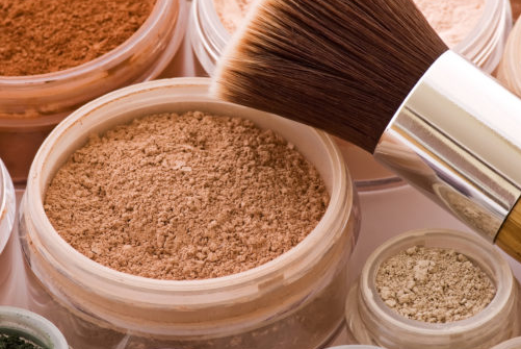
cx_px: 241
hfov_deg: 8.9
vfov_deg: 6.0
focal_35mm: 230
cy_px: 163
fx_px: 3331
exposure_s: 2
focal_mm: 100
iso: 100
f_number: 13
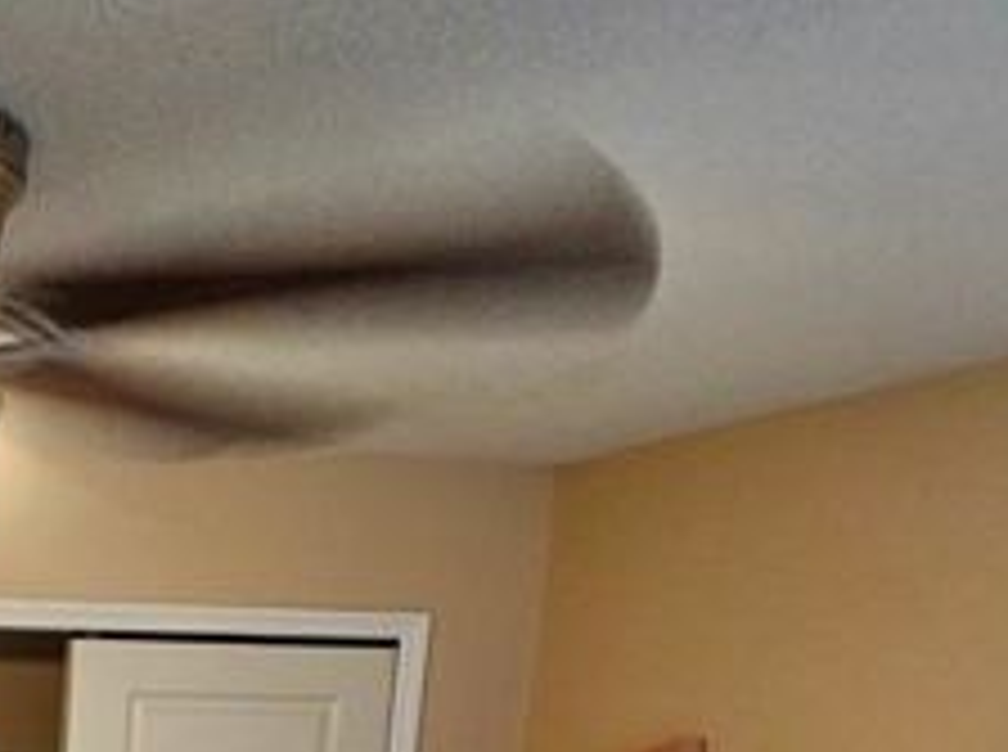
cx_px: -128
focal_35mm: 41
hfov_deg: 37.5
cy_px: 968
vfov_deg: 28.8
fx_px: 1191
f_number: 2.2
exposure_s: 1/30
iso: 400
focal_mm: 2.2
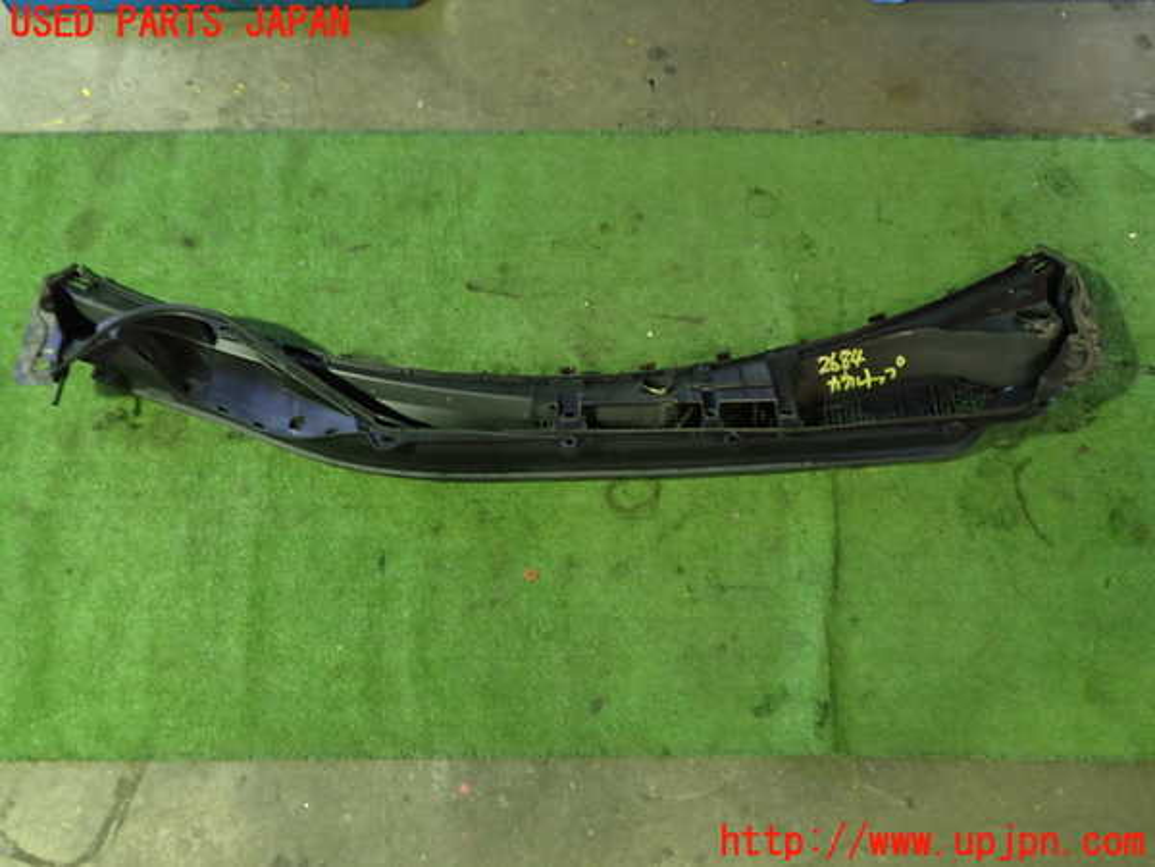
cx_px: 578
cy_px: 434
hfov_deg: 60.0
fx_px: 1001
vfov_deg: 46.8
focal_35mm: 30
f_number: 2.3
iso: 640
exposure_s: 1/30
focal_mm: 5.4
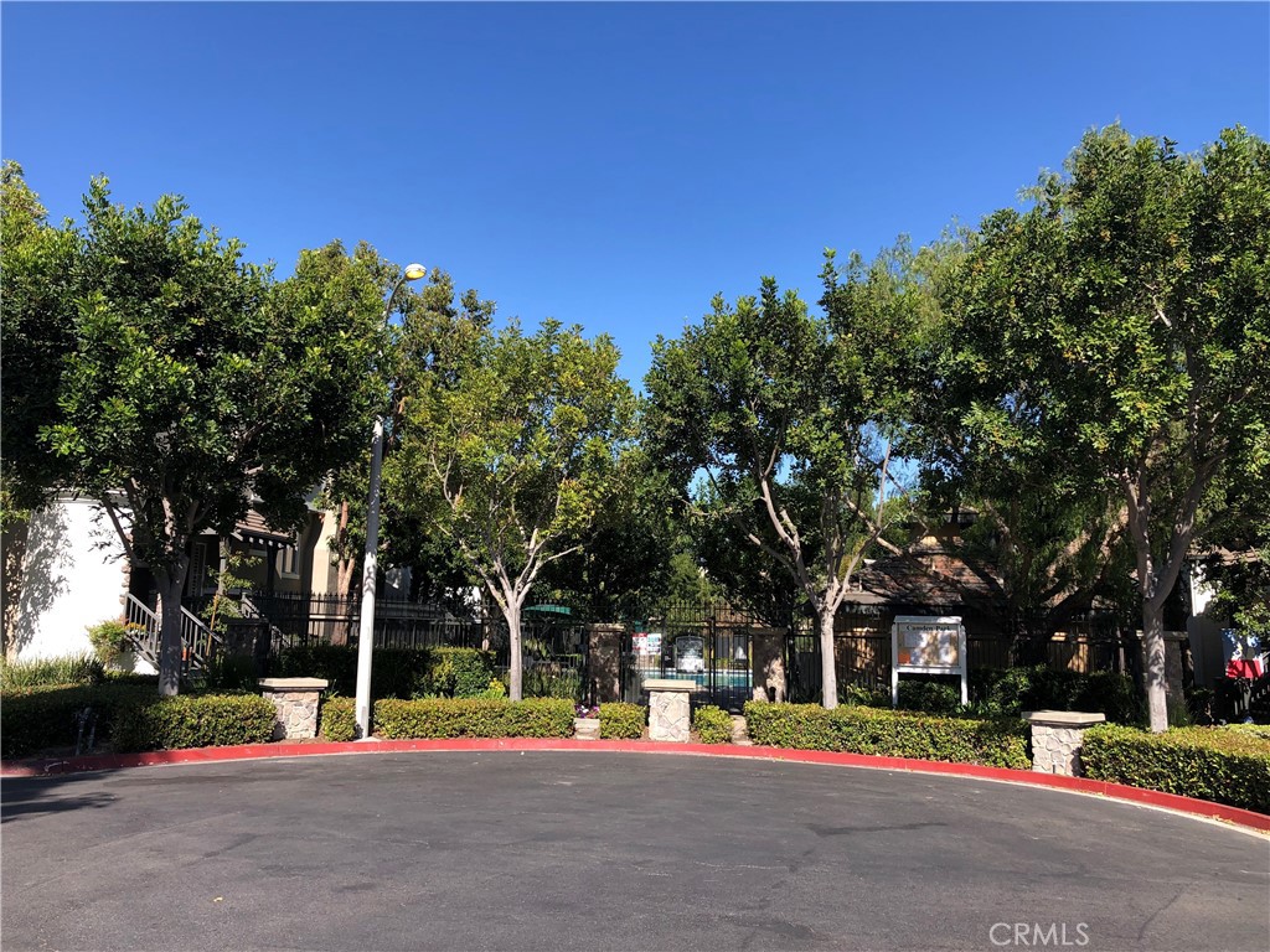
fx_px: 1027
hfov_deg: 63.4
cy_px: 476
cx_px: 635
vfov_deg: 49.7
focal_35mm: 28
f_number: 1.8
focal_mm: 4
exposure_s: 1/972
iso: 20
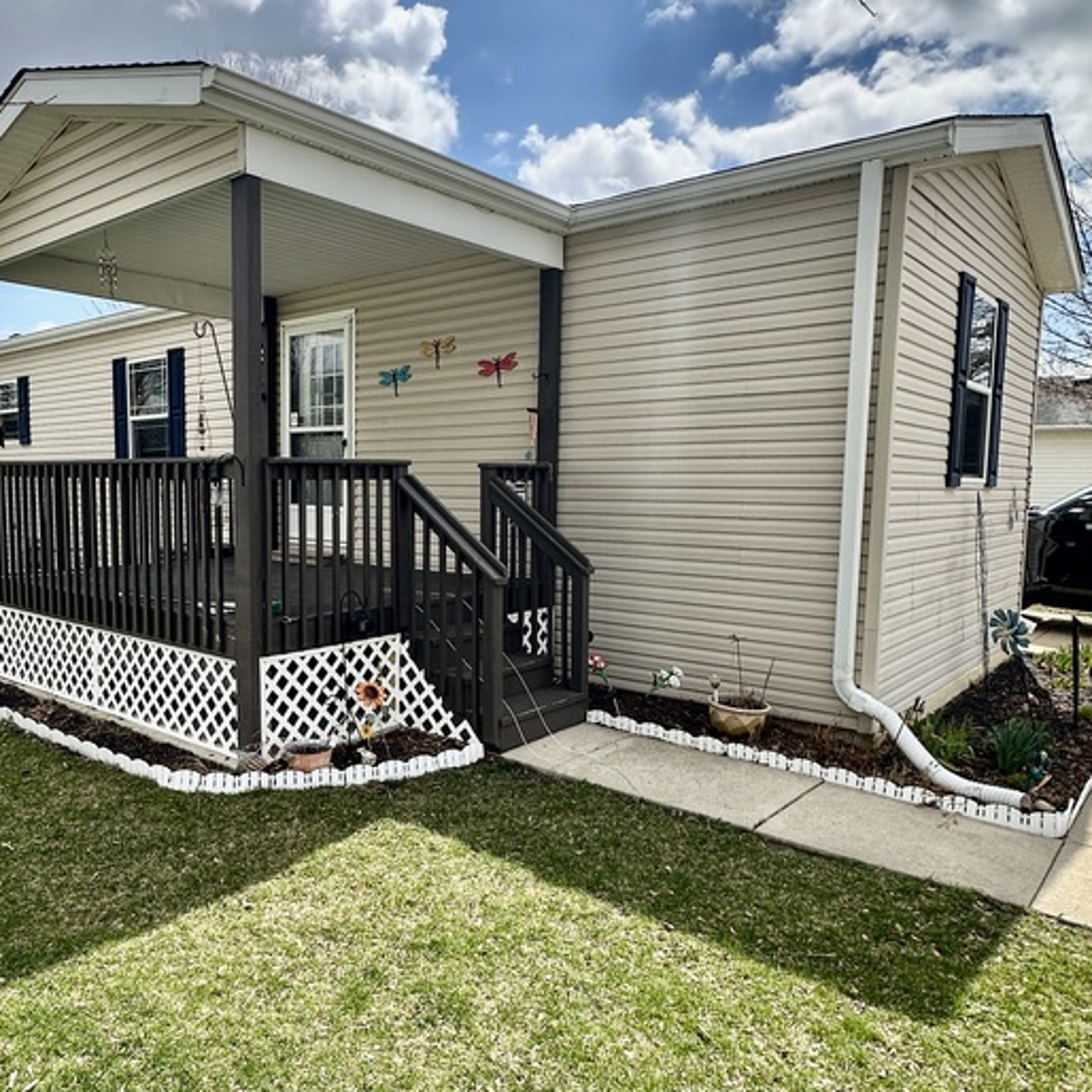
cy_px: 580
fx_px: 928
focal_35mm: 26
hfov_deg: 60.2
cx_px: 414
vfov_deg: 60.9
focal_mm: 2.22
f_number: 2.2
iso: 50
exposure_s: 1/1531
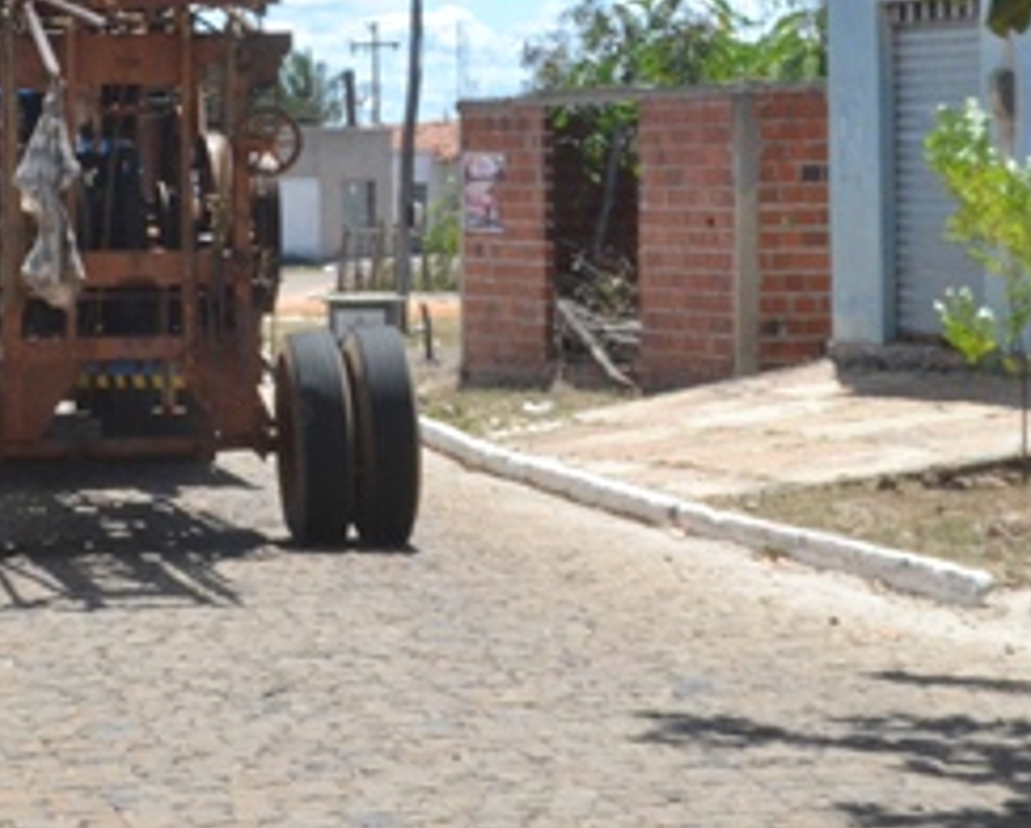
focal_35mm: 118
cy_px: 78
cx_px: 608
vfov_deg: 13.0
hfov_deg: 16.3
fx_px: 3606
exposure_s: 1/160
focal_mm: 32
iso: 1600
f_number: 32
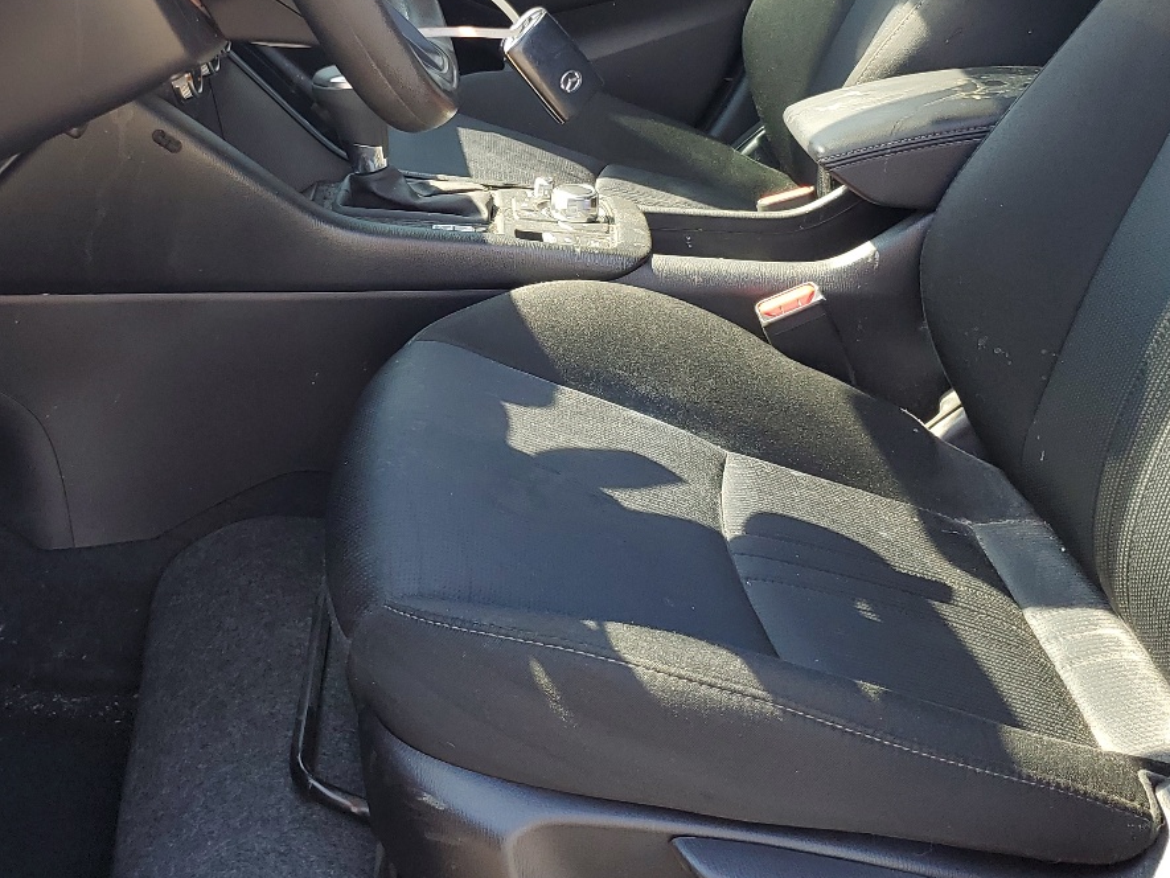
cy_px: 184
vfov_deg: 30.2
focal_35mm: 47
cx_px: 476
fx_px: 1589
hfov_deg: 40.3
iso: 50
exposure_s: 1/250
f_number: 1.5
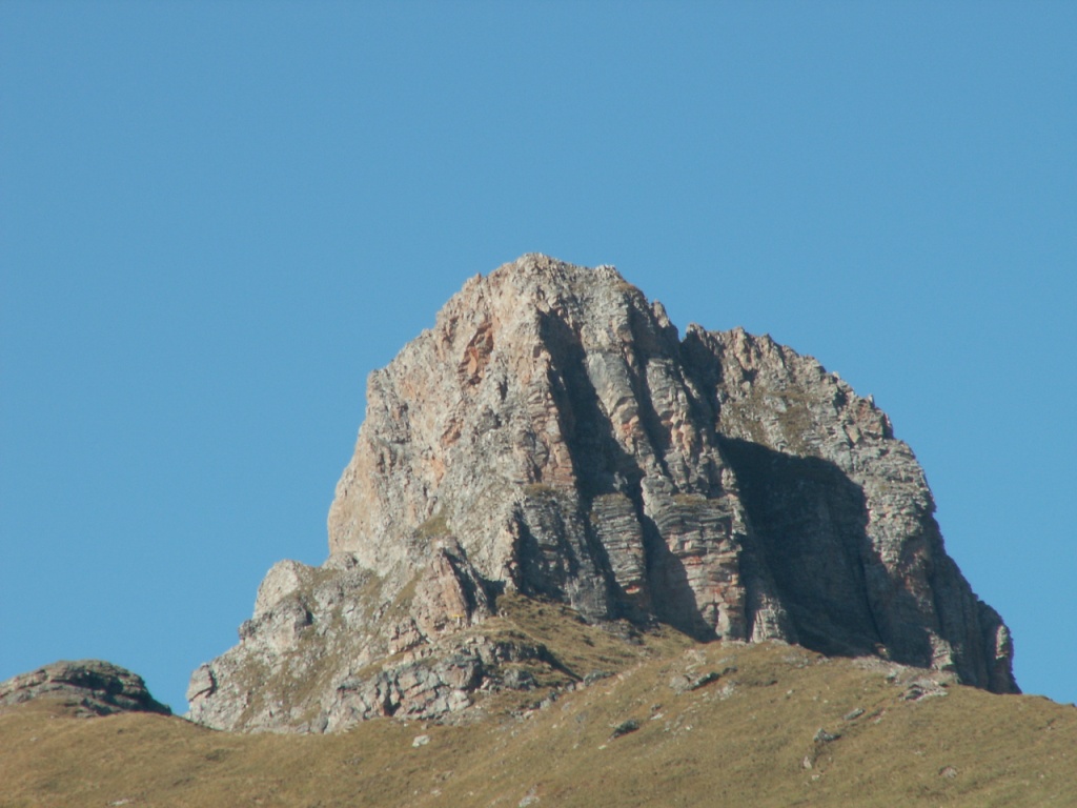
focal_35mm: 363
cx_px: 538
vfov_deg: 4.1
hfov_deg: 5.5
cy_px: 404
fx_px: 11294
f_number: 7.1
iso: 50
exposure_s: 1/200
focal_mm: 60.15
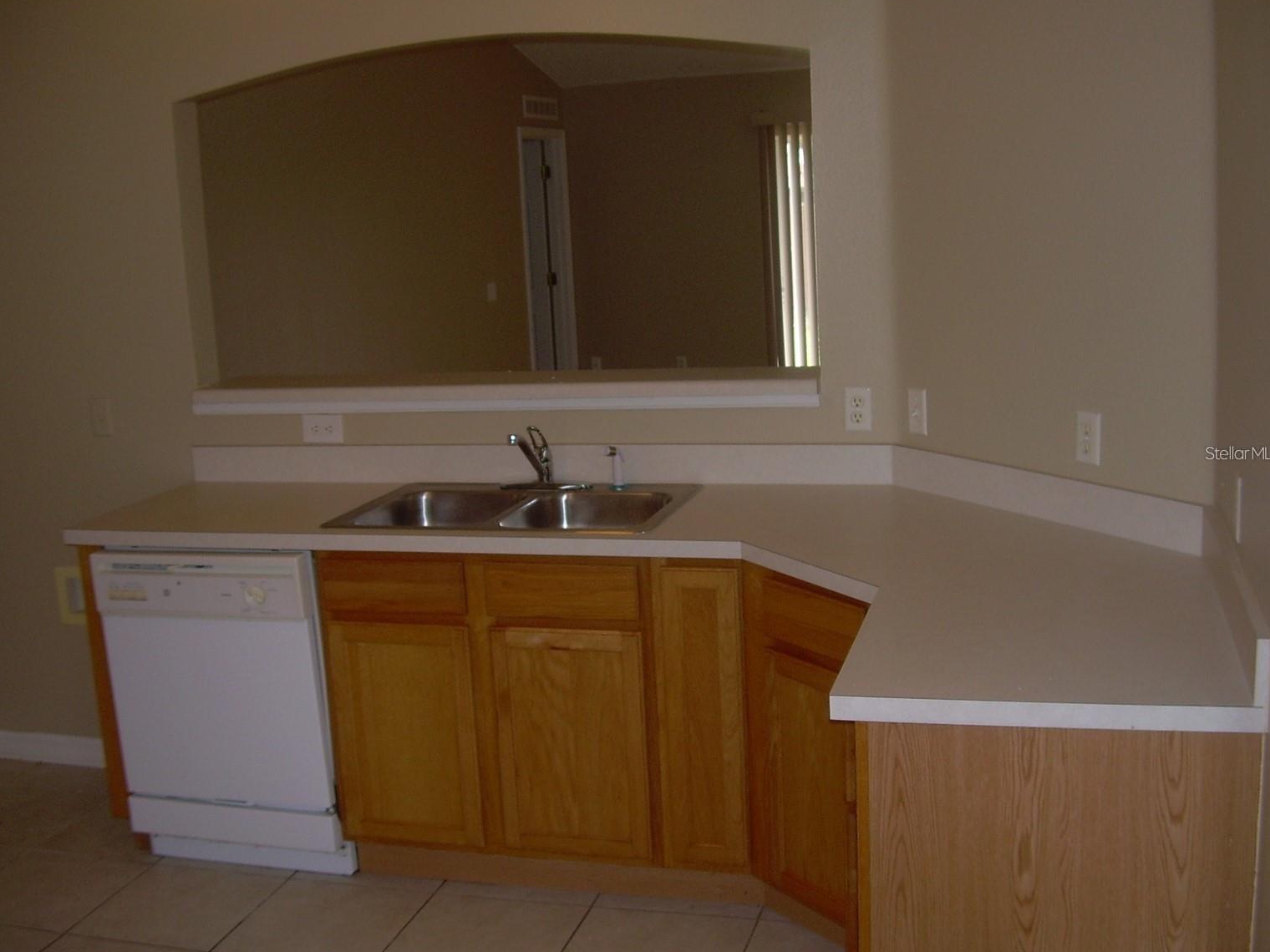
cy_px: 453
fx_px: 1468
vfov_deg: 36.0
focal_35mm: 40
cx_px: 616
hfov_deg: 46.8
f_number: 2.8
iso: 50
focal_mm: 6.3
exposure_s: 1/60
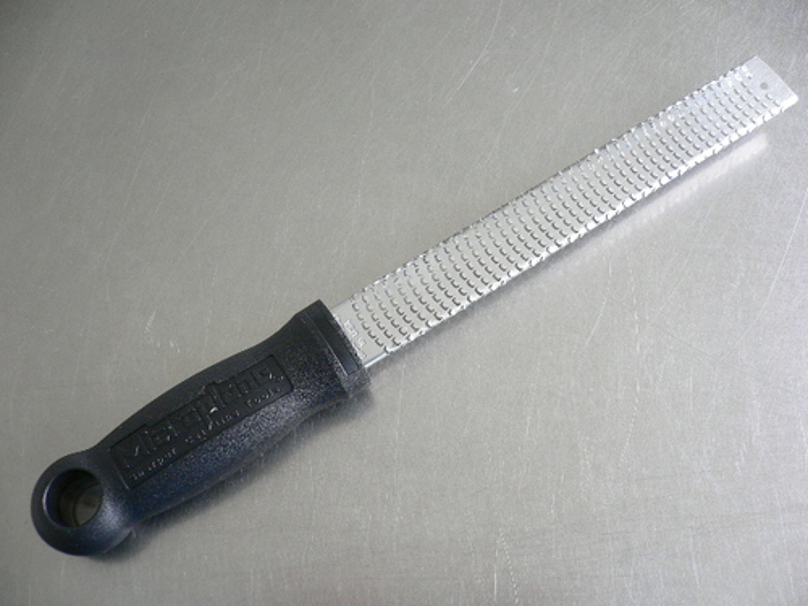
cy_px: 303
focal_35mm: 35
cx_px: 404
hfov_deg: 52.6
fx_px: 817
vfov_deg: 40.7
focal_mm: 5.8
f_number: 2.8
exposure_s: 1/40
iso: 100
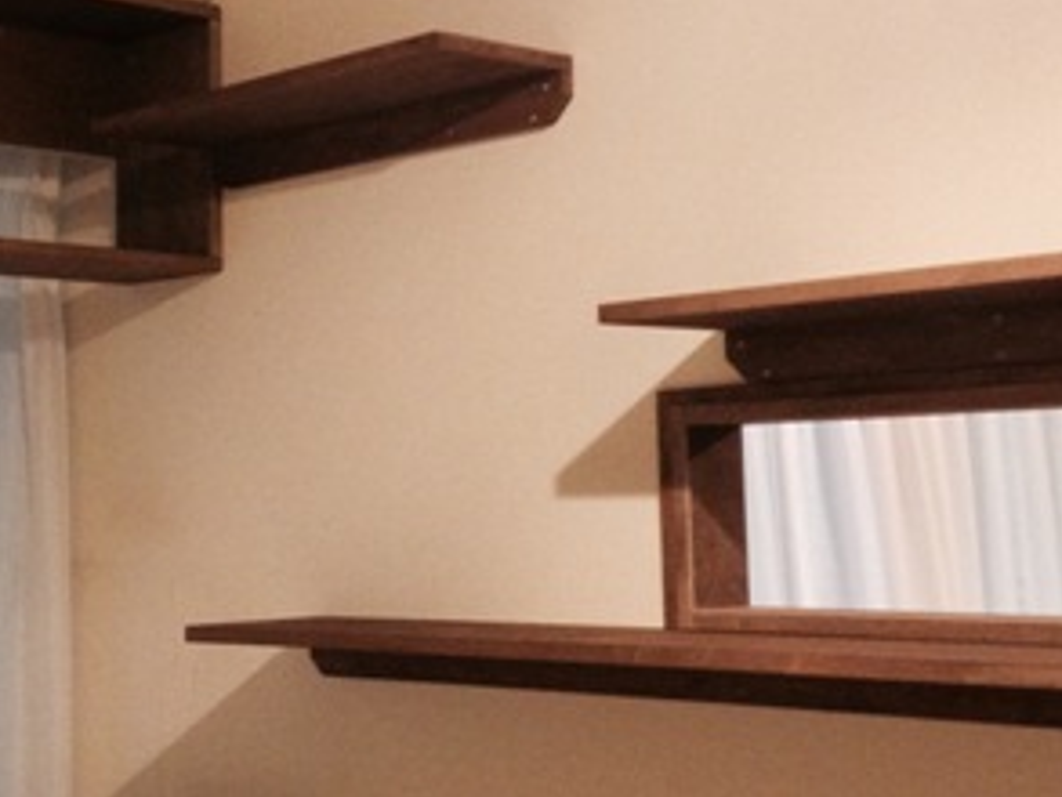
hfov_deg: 26.8
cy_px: 341
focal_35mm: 72
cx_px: 344
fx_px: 2210
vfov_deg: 20.4
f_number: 2.4
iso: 250
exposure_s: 1/20
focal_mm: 4.12
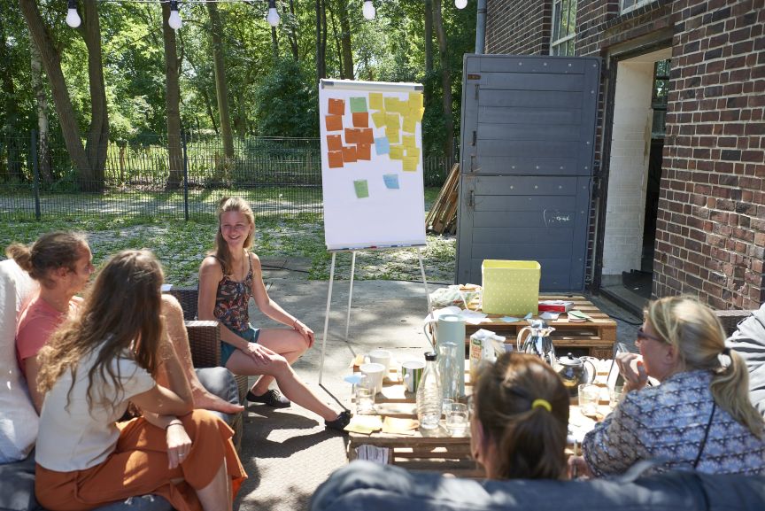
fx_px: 723
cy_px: 256
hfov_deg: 55.8
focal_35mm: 34
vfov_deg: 38.9
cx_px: 382
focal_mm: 34
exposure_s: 1/250
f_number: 4.5
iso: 200
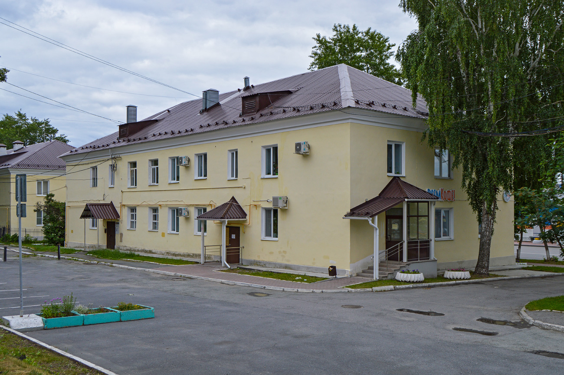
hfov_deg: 55.2
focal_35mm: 34
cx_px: 282
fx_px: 540
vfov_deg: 38.3
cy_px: 188
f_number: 7.1
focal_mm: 23
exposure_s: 1/160
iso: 100
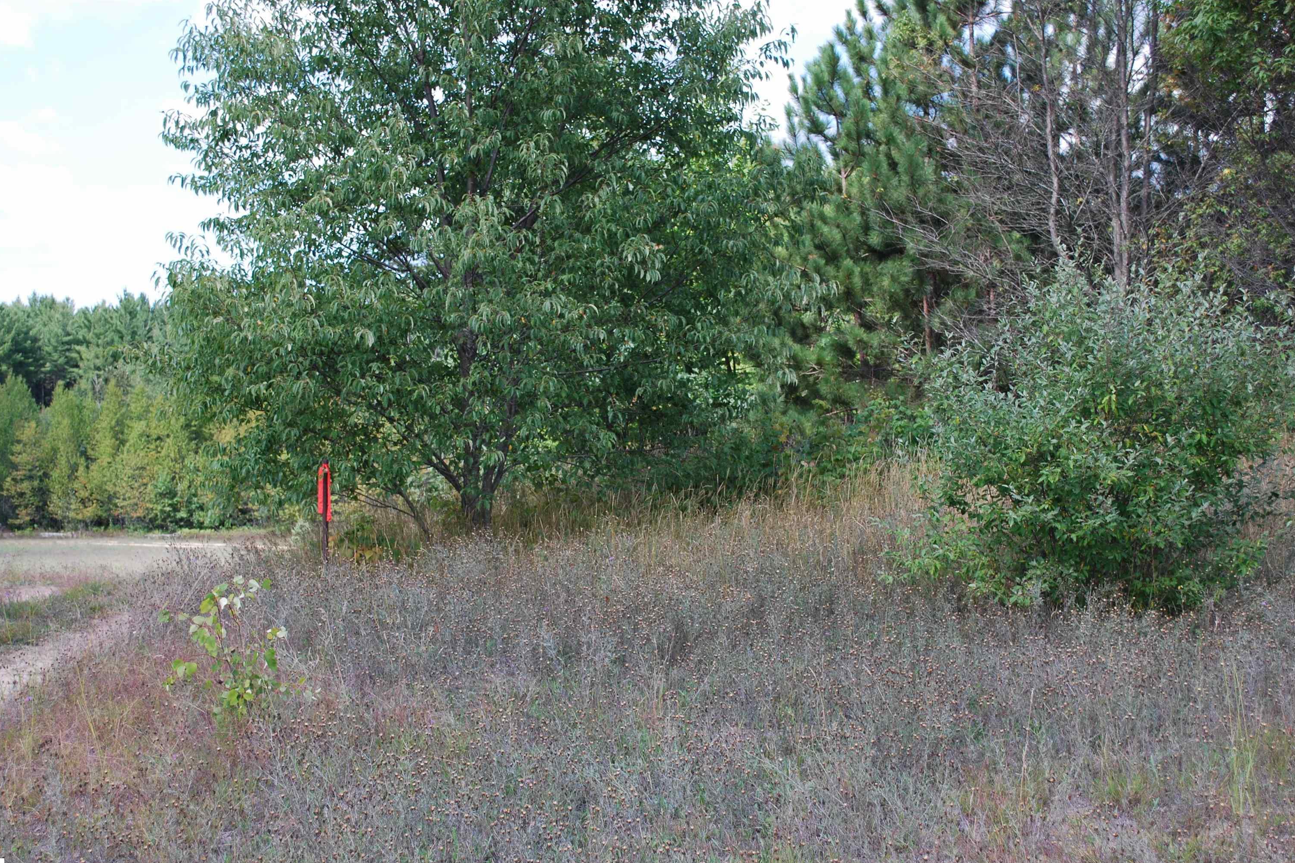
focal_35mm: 46
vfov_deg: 29.2
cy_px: 441
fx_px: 1655
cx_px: 637
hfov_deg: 42.7
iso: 100
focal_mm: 30
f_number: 5.6
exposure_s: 1/125
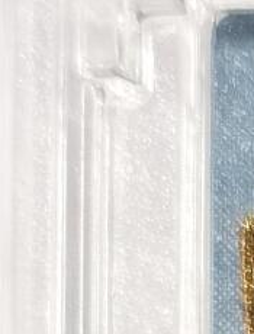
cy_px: 1096
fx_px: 4091
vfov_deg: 4.4
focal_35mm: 422
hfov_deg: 3.4
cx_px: 908
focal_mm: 5.56
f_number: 16
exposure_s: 1/100
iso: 160
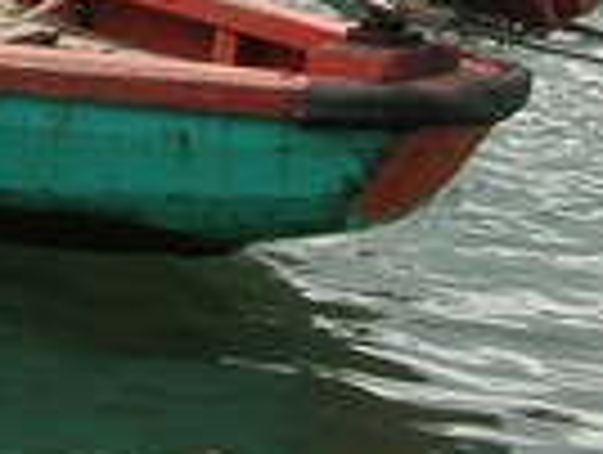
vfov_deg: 5.0
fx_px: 5078
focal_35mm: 291
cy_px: -526
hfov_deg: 6.7
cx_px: -410
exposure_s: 1/201
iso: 64
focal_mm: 12.7
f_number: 5.9
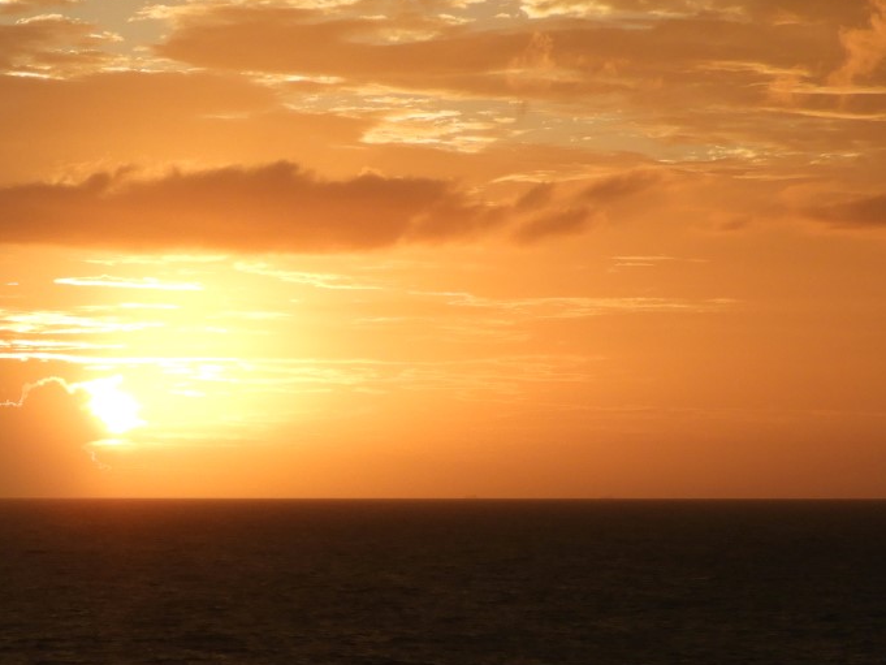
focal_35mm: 148
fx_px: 3789
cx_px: 143
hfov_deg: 13.3
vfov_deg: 10.0
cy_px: 415
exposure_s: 1/640
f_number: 4.5
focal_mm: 12.5
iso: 100
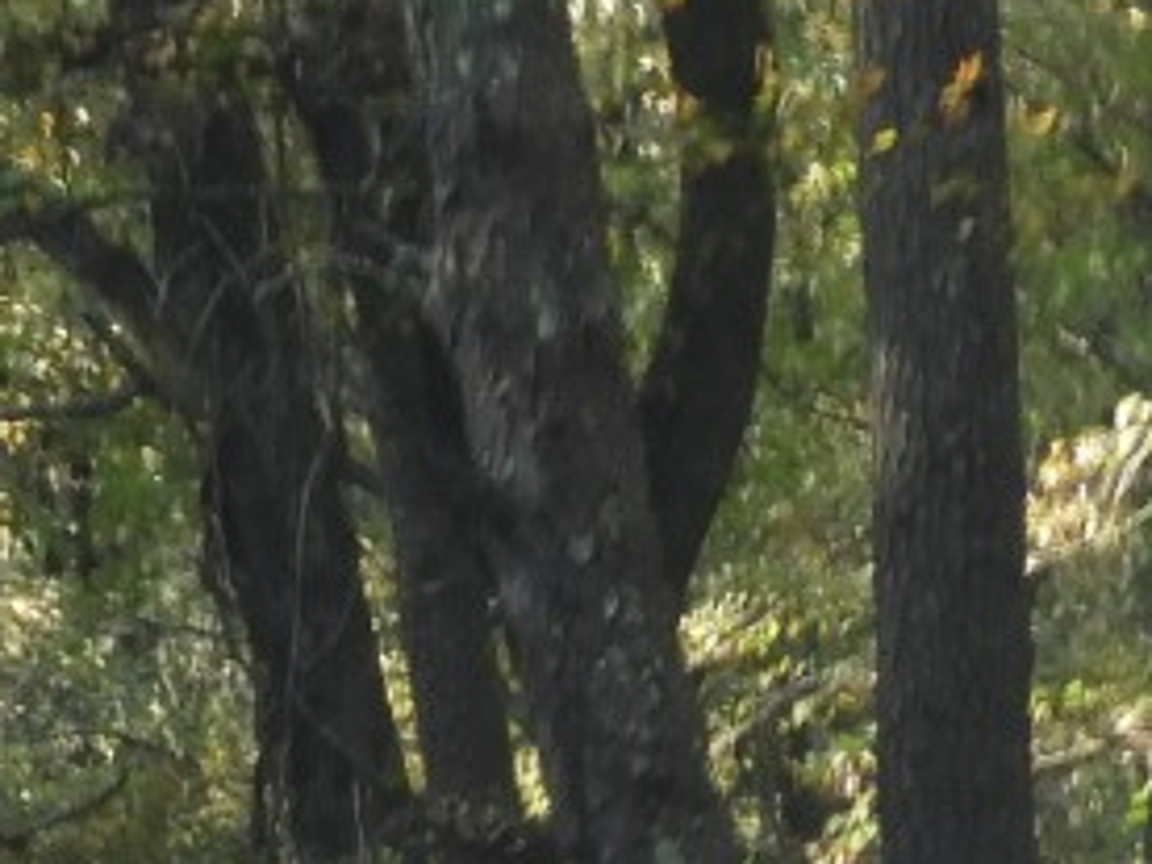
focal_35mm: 495
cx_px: -1098
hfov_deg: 4.0
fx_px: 16473
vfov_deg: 3.0
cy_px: 597
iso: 250
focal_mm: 17
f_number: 4.8
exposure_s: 1/60
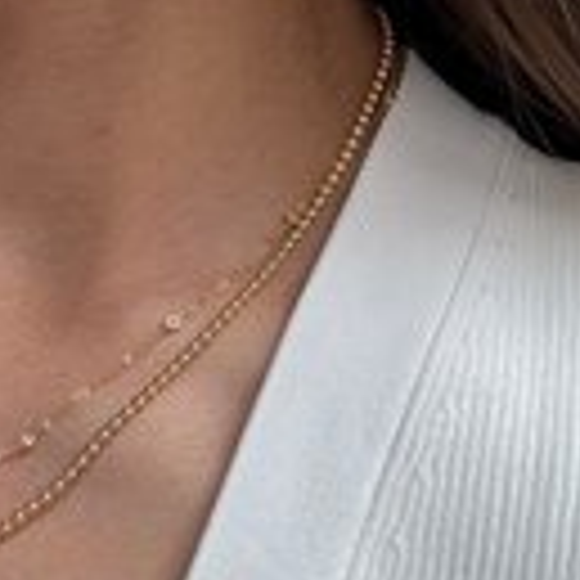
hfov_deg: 20.5
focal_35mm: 82
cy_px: 409
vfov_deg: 21.0
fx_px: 1554
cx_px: 4
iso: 80
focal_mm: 2.69
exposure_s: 1/120
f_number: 1.9
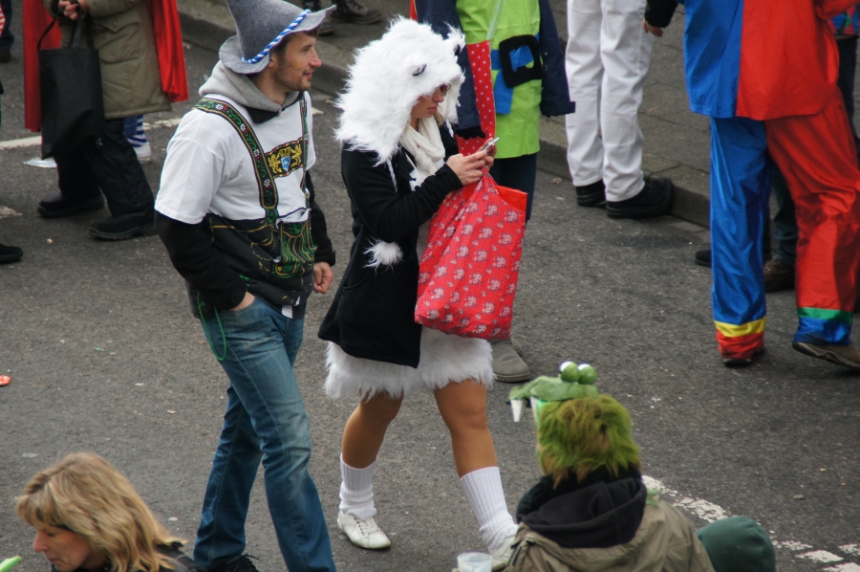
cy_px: 286
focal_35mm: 300
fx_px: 7159
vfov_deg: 4.6
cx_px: 430
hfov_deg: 6.9
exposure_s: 1/320
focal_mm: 200
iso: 800
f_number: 6.3
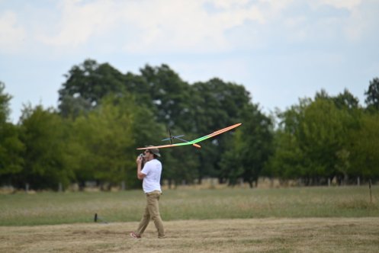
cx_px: 190
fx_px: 4213
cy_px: 126
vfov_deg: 3.4
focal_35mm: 400
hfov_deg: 5.2
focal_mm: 400
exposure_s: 1/800
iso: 320
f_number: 6.3
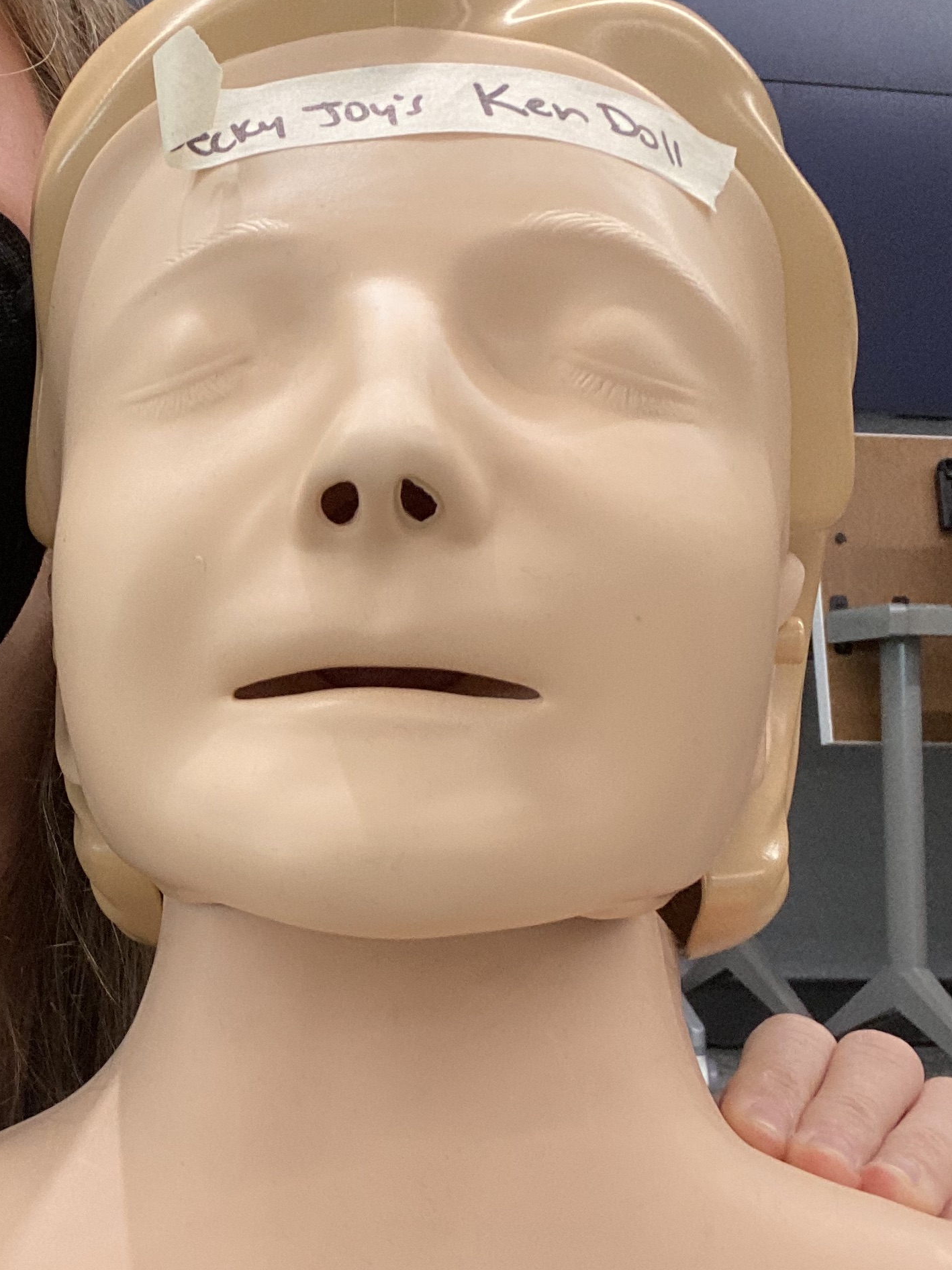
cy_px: 625
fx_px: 1797
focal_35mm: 49
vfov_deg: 38.9
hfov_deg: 29.0
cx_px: 179
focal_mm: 2.71
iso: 100
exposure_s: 1/60
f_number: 2.2
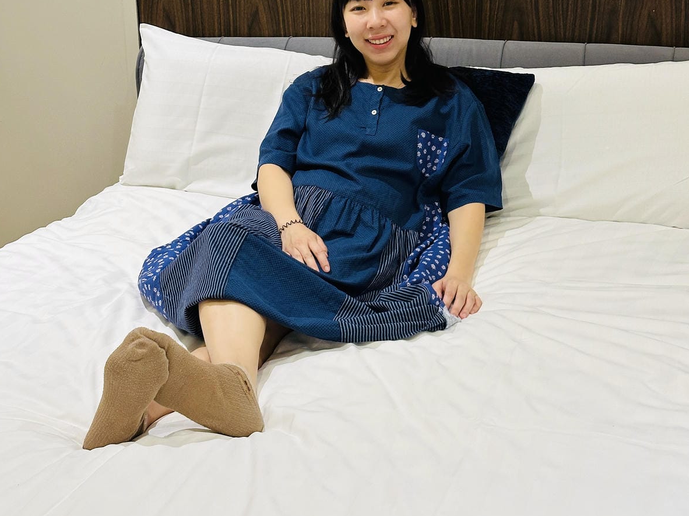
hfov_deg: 29.8
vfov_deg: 22.4
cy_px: 133
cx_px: 342
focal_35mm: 65
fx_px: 1294
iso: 160
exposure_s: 1/60
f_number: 1.78
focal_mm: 6.86
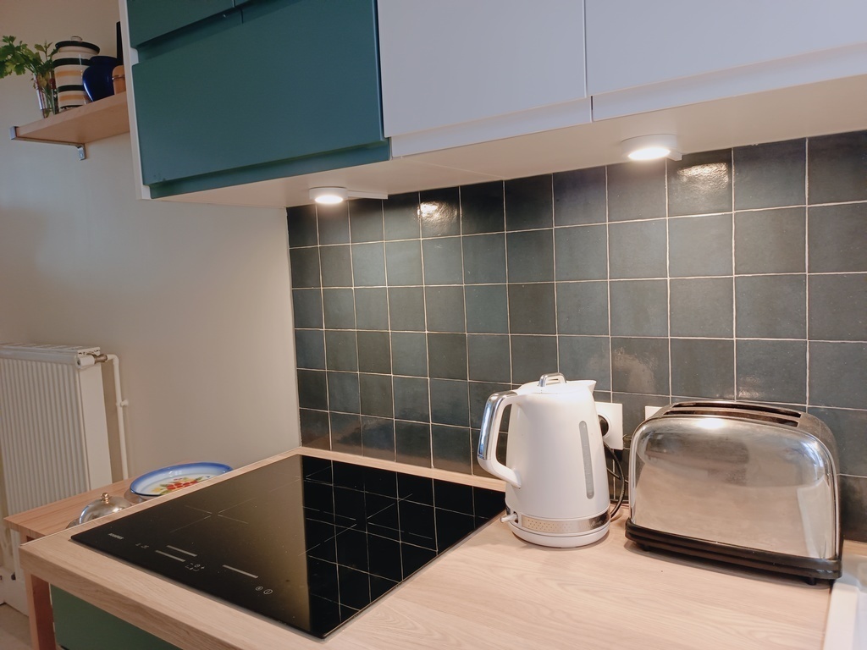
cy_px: 325
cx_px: 434
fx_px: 626
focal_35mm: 25
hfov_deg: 69.4
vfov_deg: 54.9
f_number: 1.79
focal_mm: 4.71
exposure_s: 1/25
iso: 1139
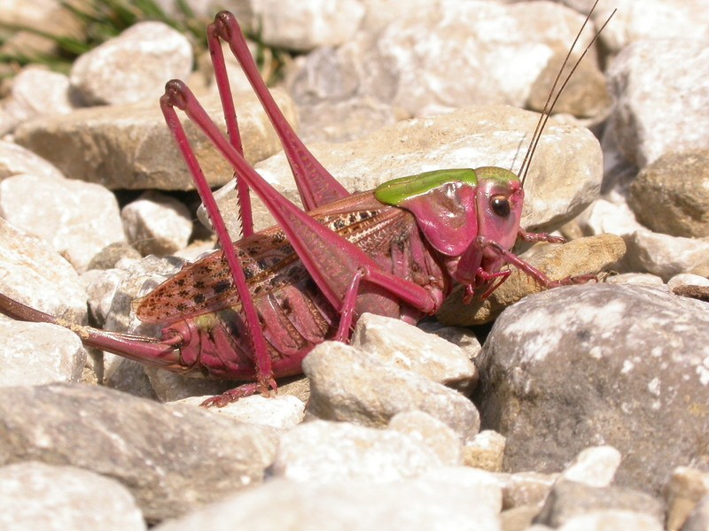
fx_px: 3031
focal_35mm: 148
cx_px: 354
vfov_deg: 10.0
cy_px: 266
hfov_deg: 13.3
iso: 100
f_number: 10
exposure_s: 1/163
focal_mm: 30.6
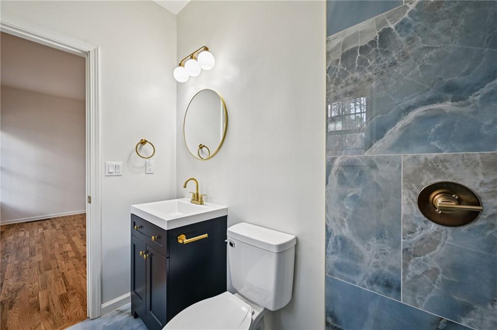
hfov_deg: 104.3
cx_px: 248
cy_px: 165
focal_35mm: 14
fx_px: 193
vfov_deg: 81.1
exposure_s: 1/15
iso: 140
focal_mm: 14
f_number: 8
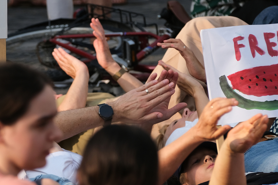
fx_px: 6825
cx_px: 76
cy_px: 64
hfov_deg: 2.3
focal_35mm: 884
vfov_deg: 1.6
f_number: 7.1
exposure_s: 1/480
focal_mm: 300
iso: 320
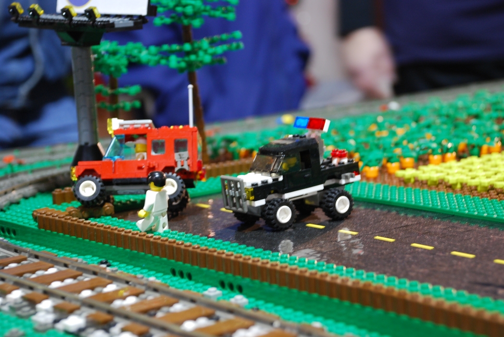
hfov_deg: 21.9
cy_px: 168
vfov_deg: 14.7
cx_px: 252
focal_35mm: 93
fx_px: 1304
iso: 400
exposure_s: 1/6
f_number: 5.3
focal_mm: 62
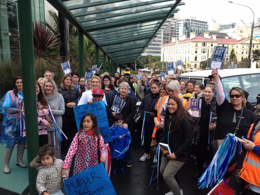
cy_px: 98
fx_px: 263
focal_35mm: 35
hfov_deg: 52.6
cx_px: 130
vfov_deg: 40.7
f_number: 2.4
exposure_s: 1/121
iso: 50
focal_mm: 4.28
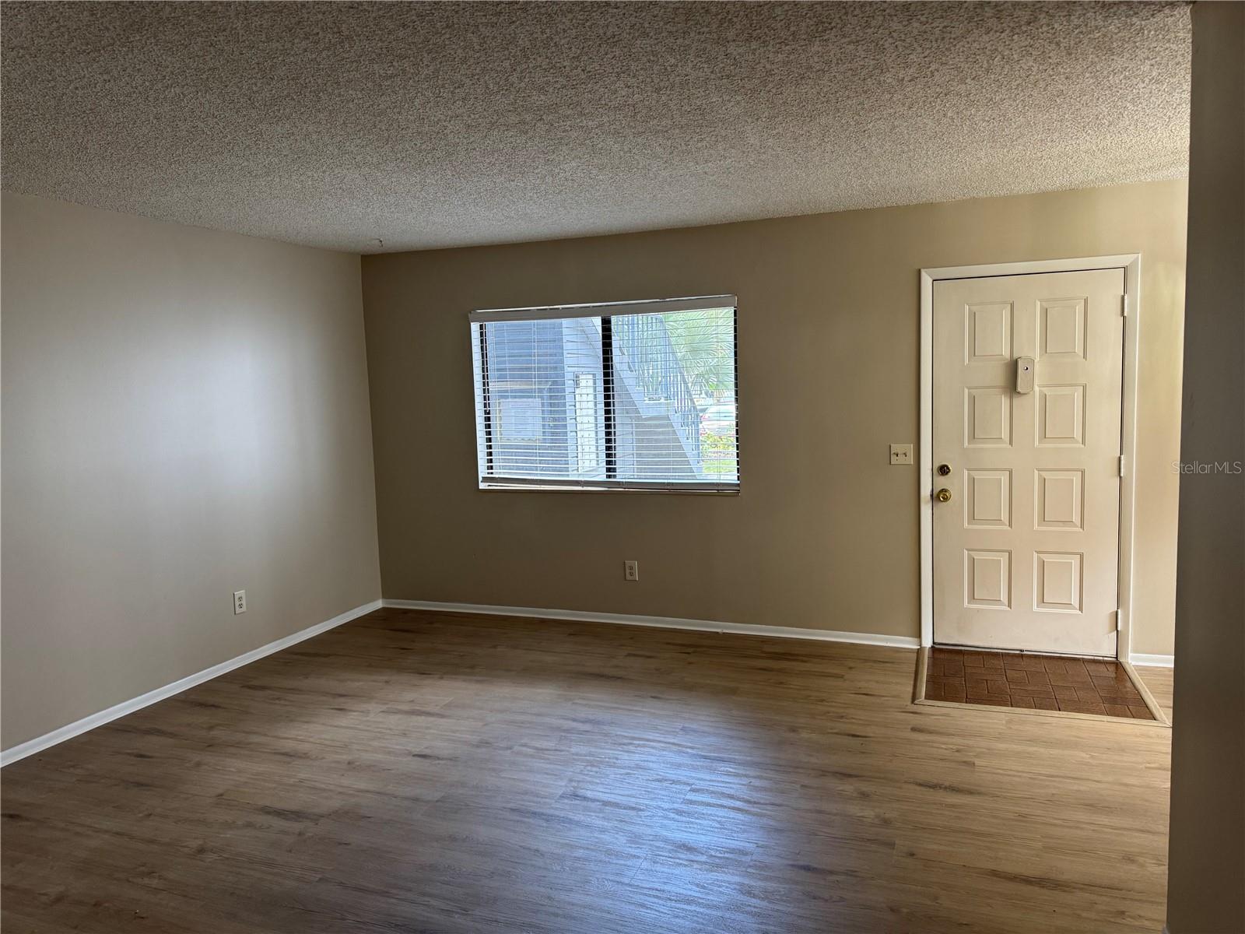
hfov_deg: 71.6
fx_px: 863
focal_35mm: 24
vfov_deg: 56.8
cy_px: 467
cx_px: 622
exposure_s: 1/60
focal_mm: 6.76
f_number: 1.78
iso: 200
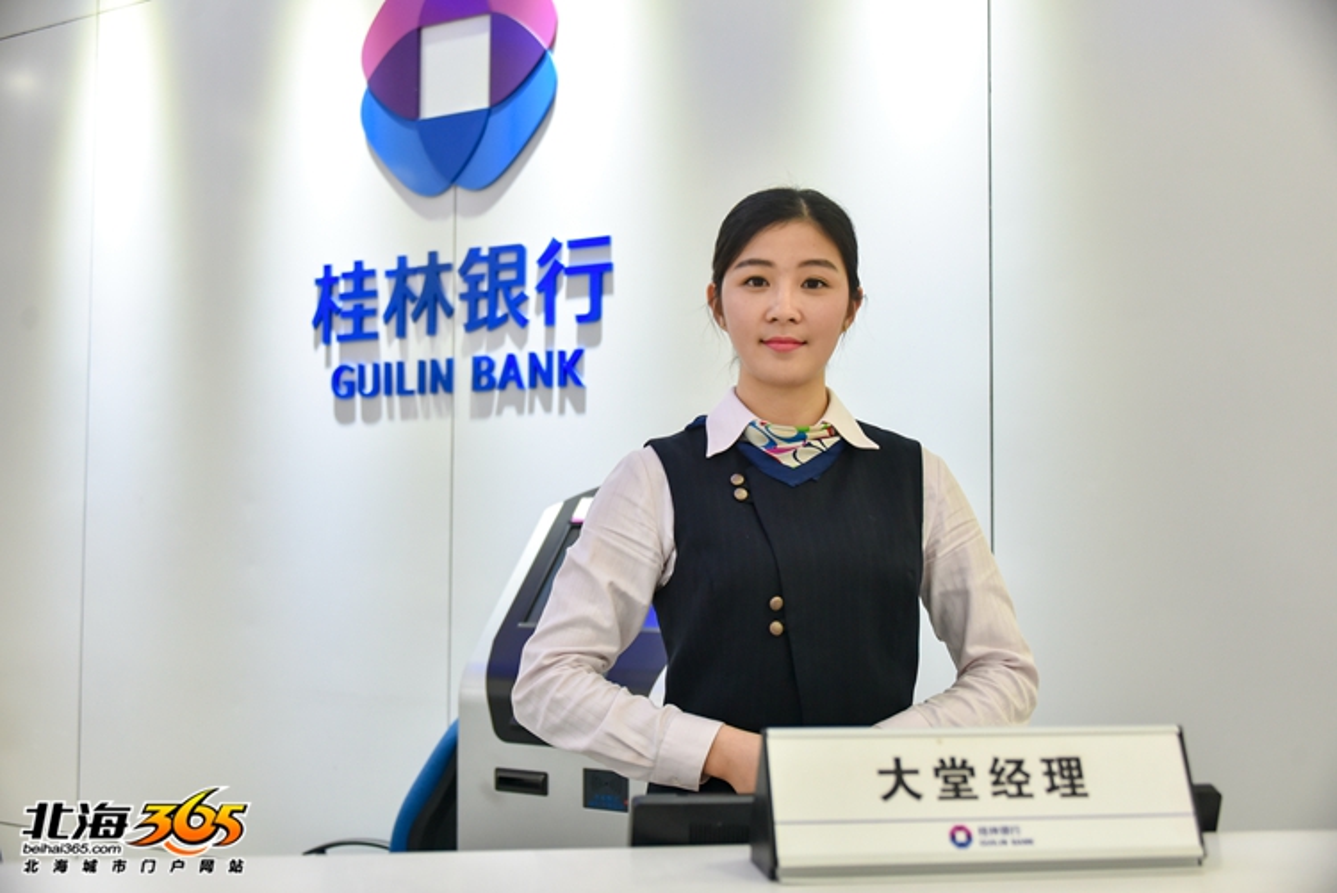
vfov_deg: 29.9
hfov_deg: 43.6
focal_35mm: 45
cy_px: 446
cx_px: 668
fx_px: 1672
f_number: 4.2
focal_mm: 45
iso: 1250
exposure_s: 1/125
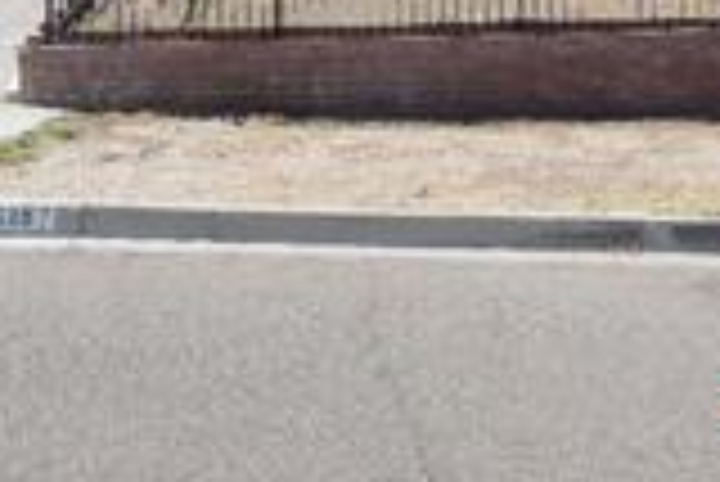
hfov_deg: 36.8
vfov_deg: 23.5
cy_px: -50
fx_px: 1081
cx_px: 342
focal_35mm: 54
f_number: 5.3
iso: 100
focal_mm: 4.3
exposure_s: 1/400
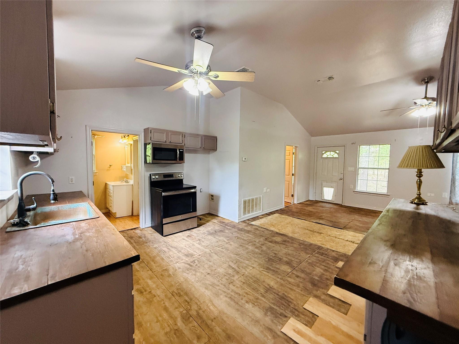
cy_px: 172
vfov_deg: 85.7
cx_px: 230
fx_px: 186
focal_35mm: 14
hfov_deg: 102.1
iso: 500
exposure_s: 1/60
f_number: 2.2
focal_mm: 2.22
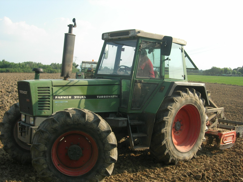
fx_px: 288
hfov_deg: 45.8
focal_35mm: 41
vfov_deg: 35.1
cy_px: 91
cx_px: 122
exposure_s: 1/263
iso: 64
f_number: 4.9
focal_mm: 8.5
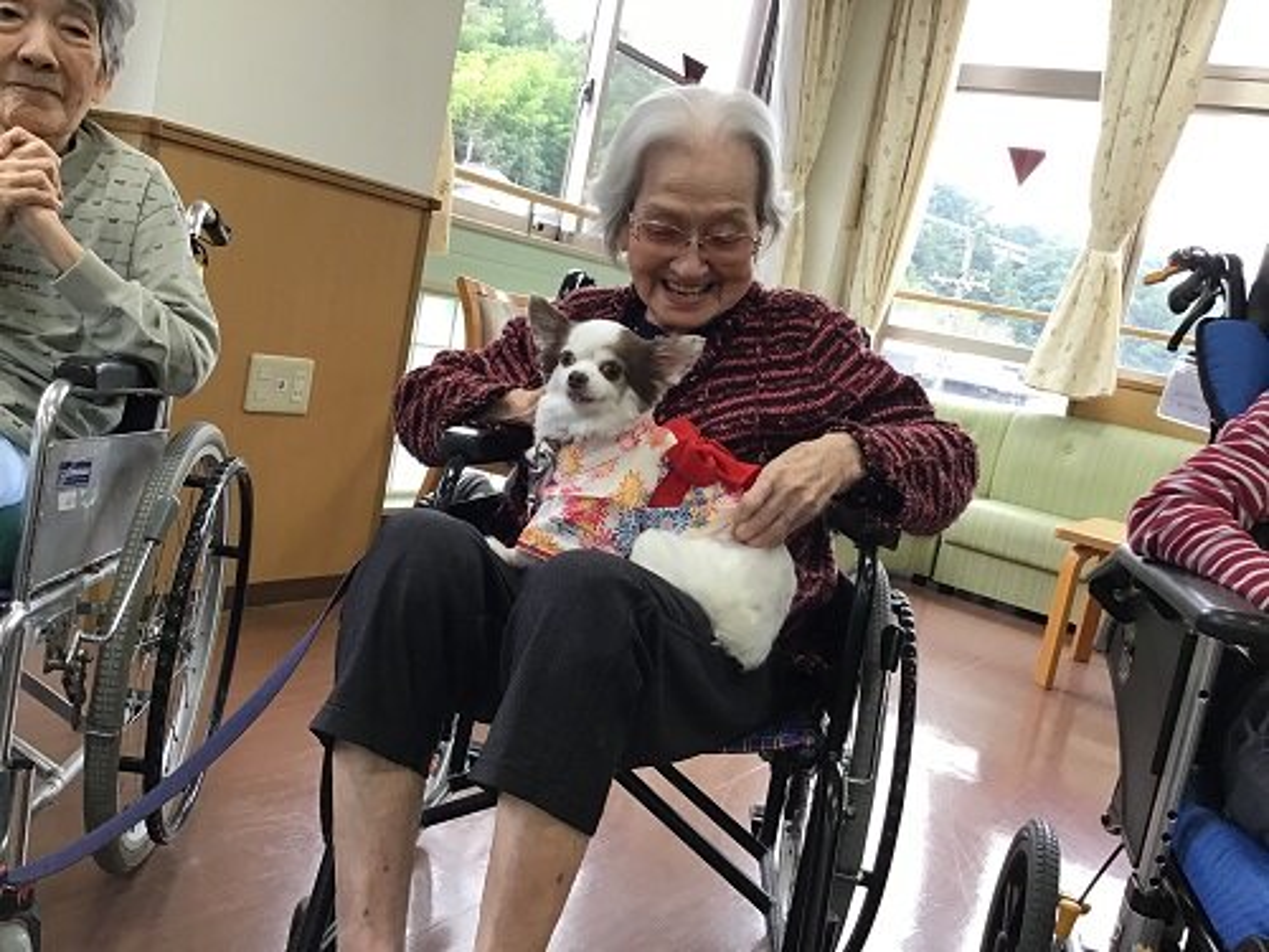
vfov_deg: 45.4
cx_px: 634
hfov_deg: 58.4
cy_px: 476
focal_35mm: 31
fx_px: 1136
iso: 32
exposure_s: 1/30
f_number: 2.4
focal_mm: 3.3
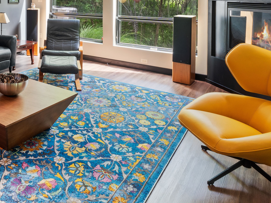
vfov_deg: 36.7
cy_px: -8
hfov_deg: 49.0
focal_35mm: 34
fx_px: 266
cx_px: 35
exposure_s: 1/1.67
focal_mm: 10
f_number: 8
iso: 400
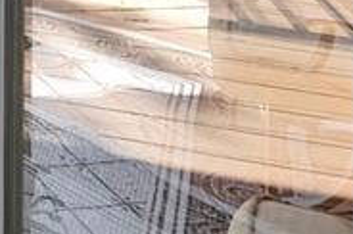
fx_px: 763
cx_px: -462
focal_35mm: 78
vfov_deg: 12.9
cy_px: -339
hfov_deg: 15.7
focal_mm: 14
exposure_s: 1/60
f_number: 9
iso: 200
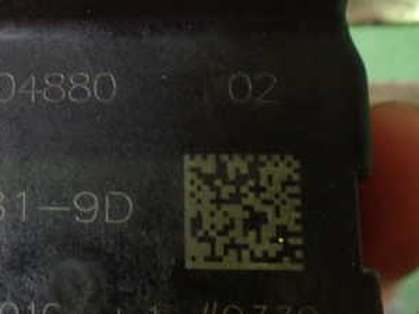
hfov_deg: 30.6
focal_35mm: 60
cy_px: 201
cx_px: 34
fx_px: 726
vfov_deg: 24.3
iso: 800
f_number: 2.3
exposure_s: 1/30
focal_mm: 5.4
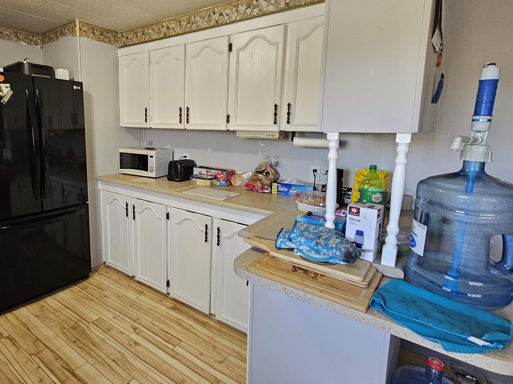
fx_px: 282
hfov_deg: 82.9
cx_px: 189
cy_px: 169
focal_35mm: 19
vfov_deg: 68.4
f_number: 2.2
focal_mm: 2.2
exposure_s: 1/77.4
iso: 320
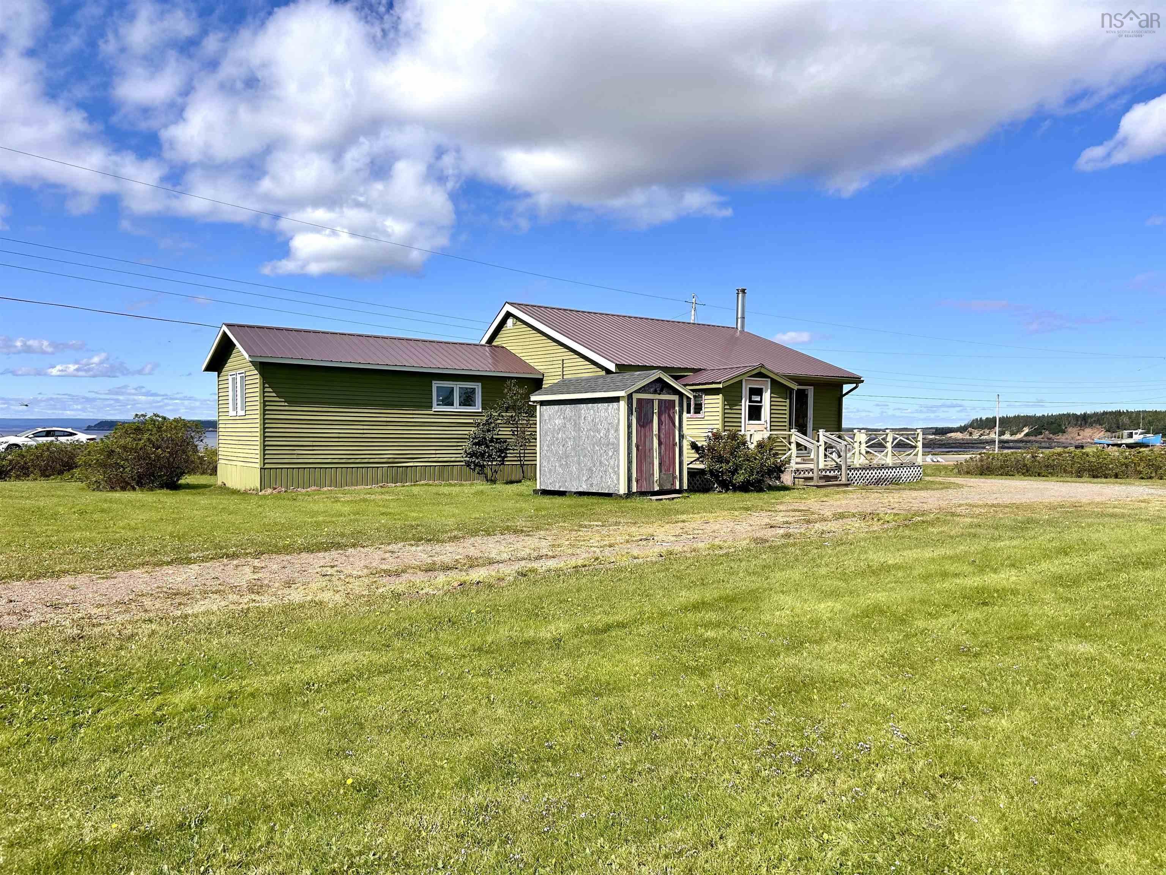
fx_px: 876
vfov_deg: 53.1
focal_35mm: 26
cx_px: 583
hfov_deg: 67.3
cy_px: 438
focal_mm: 5.7
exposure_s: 1/5882
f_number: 1.5
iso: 50
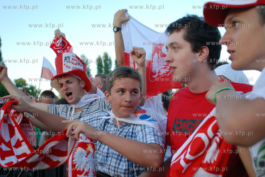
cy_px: 88
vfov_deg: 37.0
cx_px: 132
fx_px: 265
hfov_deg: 53.1
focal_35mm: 36
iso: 100
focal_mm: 24
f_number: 2.8
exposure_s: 1/160
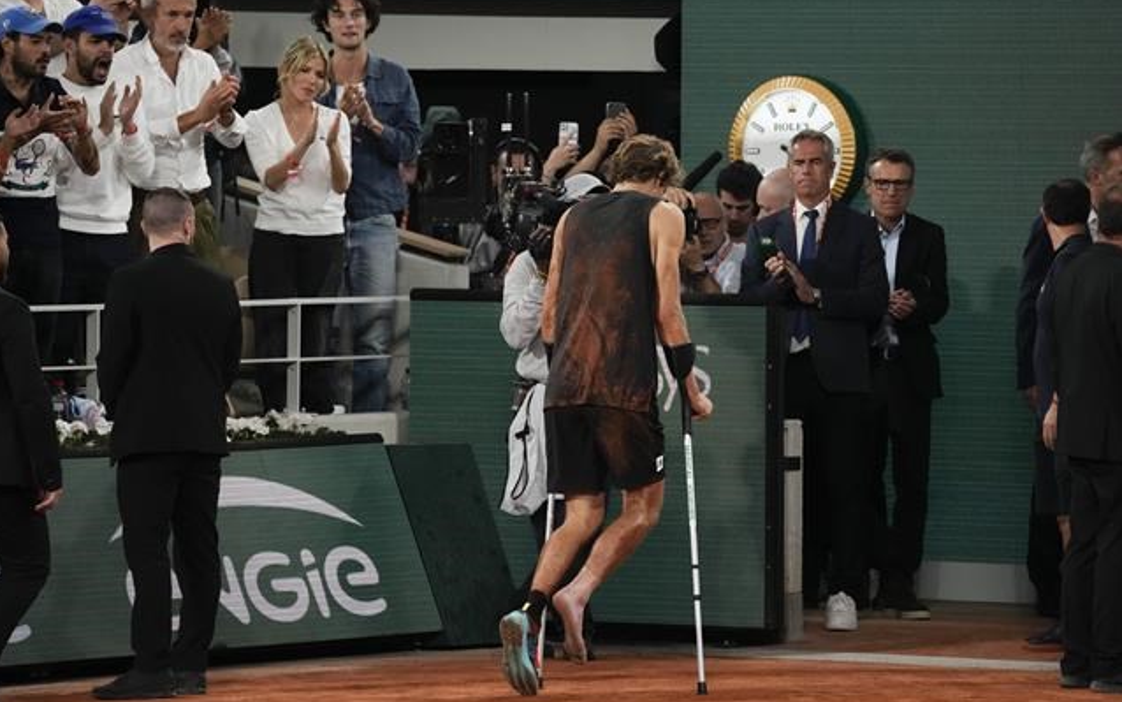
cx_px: 559
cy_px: 344
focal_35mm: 330
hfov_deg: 6.4
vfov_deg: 4.0
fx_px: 10093
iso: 4000
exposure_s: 1/1250
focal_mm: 318
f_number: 6.3
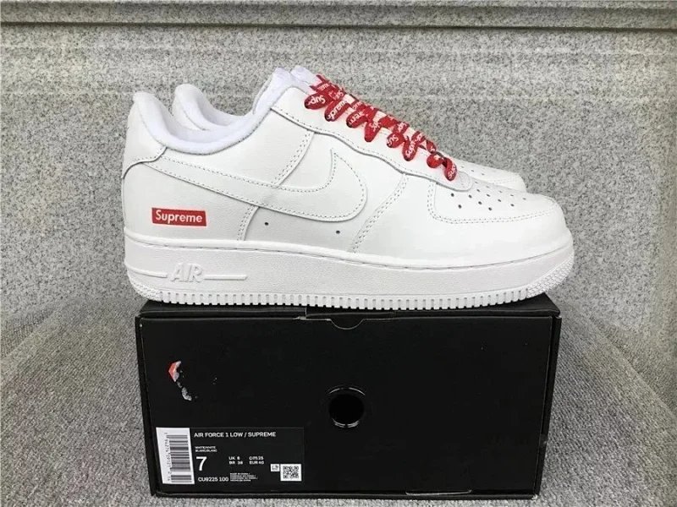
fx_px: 606
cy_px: 254
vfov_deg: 45.4
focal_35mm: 31
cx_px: 338
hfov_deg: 58.4
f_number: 2.4
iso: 25
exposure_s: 1/119
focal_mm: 3.3
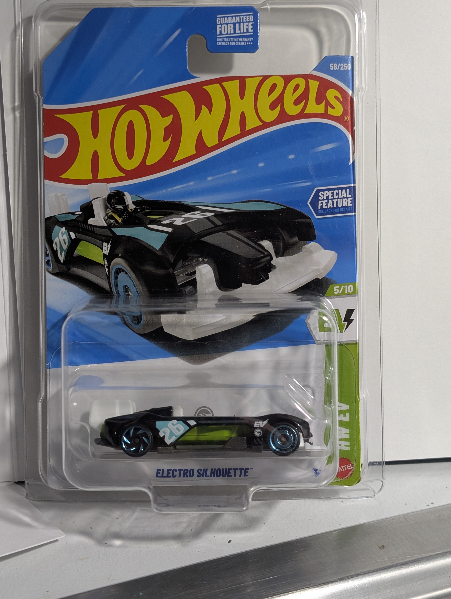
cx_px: 216
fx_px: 936
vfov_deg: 35.5
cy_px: 272
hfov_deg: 27.1
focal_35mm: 54
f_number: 1.68
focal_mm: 6.9
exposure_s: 1/73.9
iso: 166
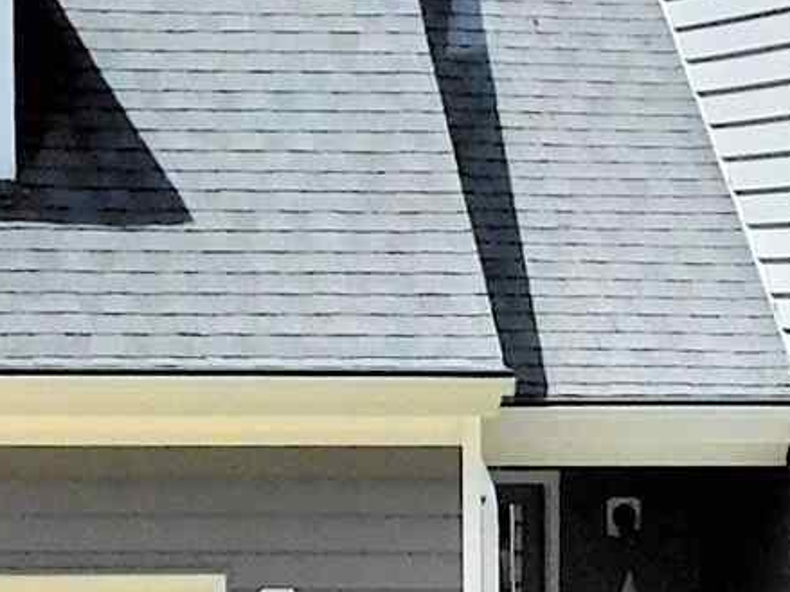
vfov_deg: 5.8
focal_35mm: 252
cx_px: 1191
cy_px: 999
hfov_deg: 7.7
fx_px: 5750
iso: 125
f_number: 7
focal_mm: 6.3
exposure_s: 1/400
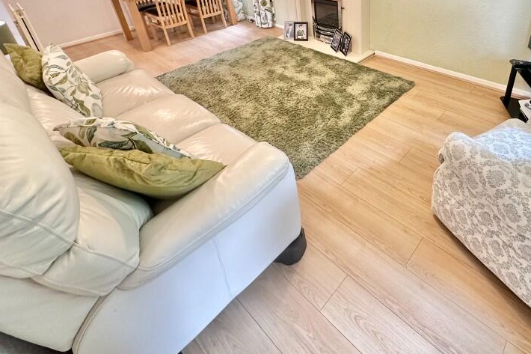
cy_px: 78
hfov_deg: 79.5
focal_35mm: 21
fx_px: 310
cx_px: 337
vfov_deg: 55.8
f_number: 2.2
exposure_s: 1/50
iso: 320
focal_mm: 2.22
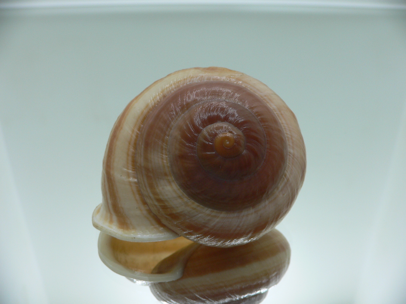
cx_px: 203
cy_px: 152
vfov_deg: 40.7
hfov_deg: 52.6
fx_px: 411
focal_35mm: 35
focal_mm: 4.6
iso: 80
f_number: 2.8
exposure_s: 1/60
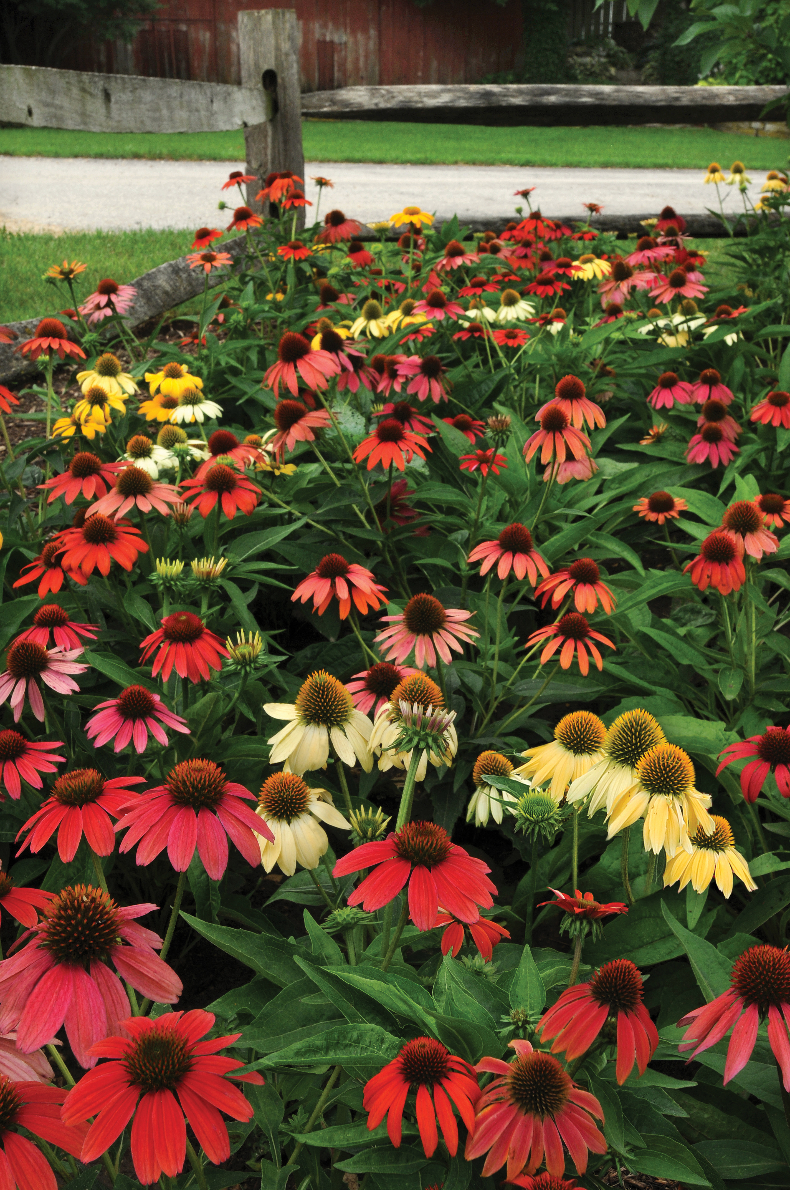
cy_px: 595
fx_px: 1386
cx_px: 395
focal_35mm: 42
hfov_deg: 31.8
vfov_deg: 46.4
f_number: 16
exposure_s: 1/30
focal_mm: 28
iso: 200
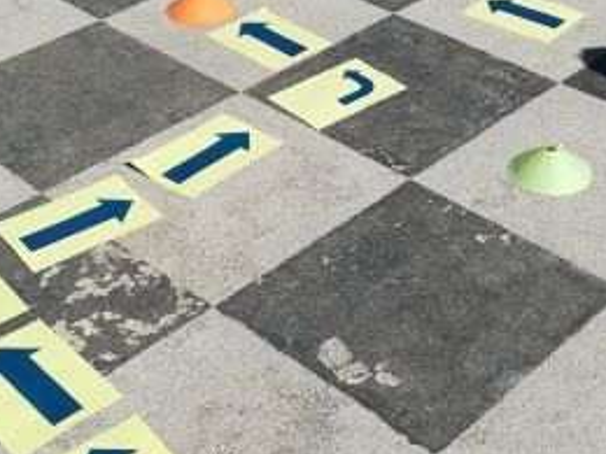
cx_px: 448
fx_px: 1120
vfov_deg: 22.9
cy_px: 203
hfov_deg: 29.8
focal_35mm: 64
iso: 50
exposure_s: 1/1709
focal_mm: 3.83
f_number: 2.2
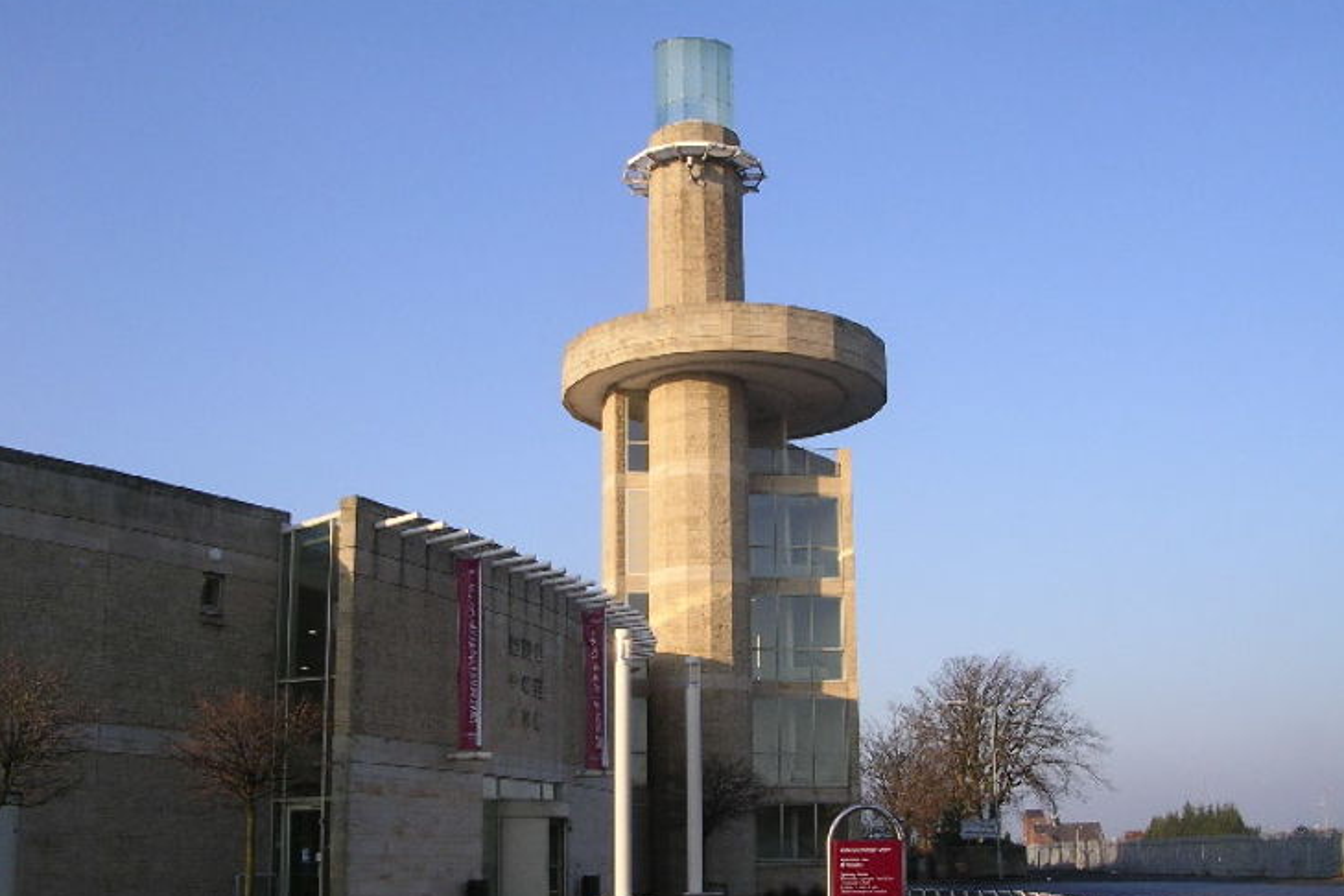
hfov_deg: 48.5
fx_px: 1493
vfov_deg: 33.4
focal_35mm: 40
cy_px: 503
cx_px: 677
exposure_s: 1/170
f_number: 5.6
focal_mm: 5.8
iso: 100
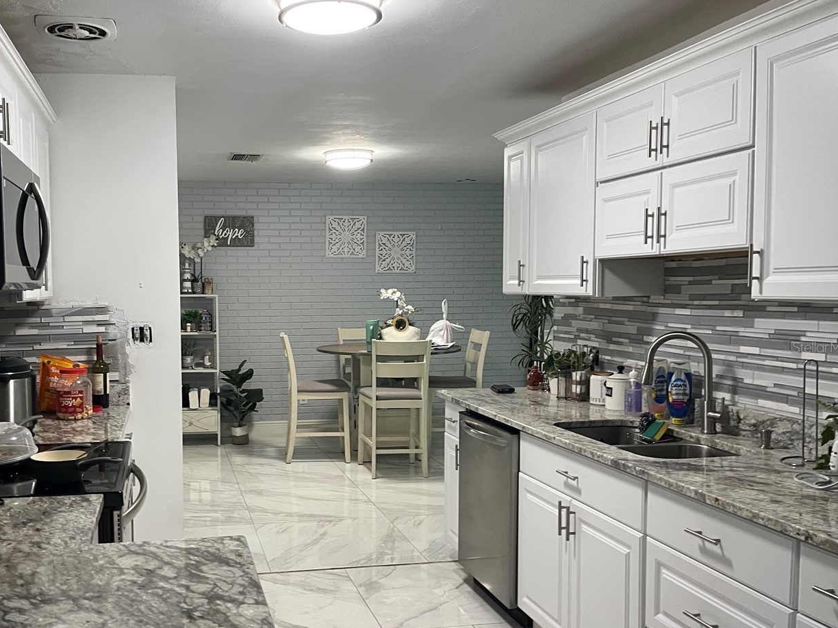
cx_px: 309
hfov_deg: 53.3
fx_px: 823
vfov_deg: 41.7
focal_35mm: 34
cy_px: 347
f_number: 1.6
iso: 160
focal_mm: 5.1
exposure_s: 1/60
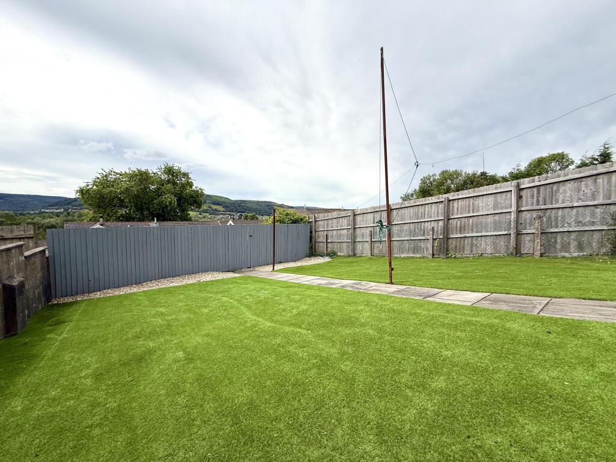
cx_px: 308
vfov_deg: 85.7
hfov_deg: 102.1
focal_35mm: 14
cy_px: 231
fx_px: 249
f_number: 2.2
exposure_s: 1/2841
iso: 50
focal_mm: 2.22
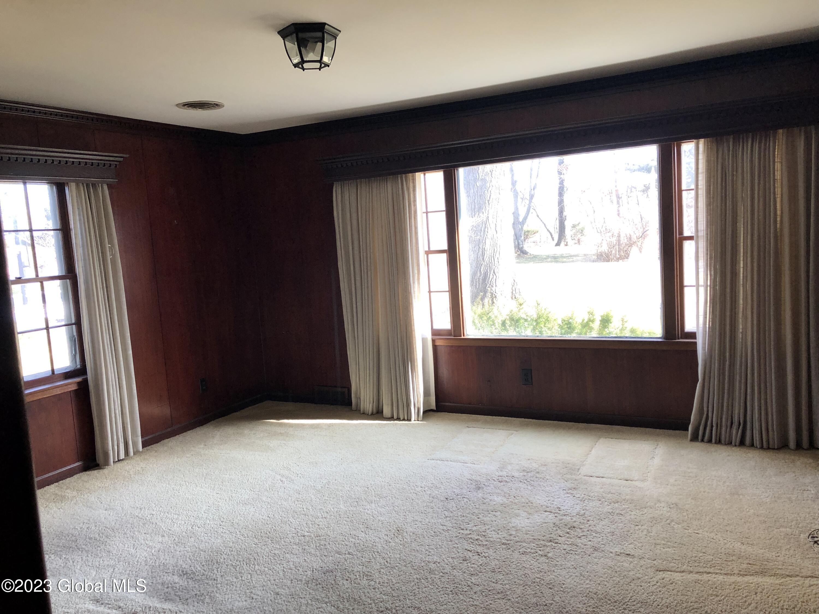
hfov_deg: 63.4
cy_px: 307
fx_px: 662
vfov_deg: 49.7
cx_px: 410
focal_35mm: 28
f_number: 1.8
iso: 25
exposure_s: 1/40
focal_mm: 3.99
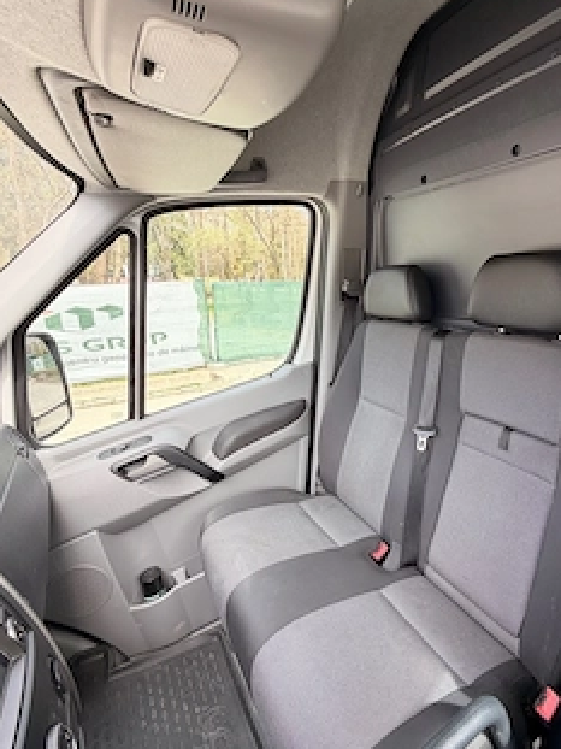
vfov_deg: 87.7
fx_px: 389
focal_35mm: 18
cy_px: 349
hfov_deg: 70.1
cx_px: 359
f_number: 2.2
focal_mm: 2.22
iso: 80
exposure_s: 1/121
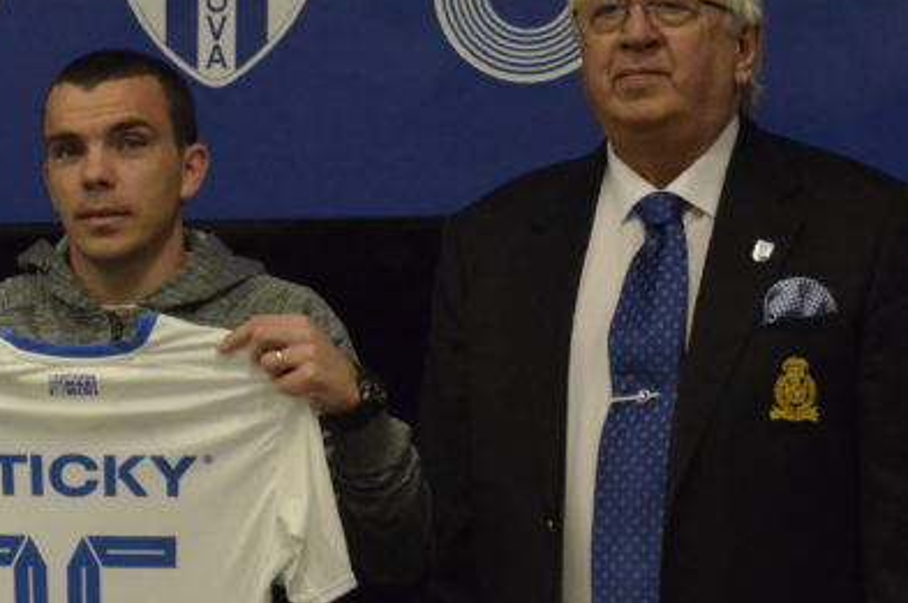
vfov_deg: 6.7
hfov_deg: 10.0
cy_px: 417
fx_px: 5164
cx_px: 162
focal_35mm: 205
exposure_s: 1/500
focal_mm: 70
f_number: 5.6
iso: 5000
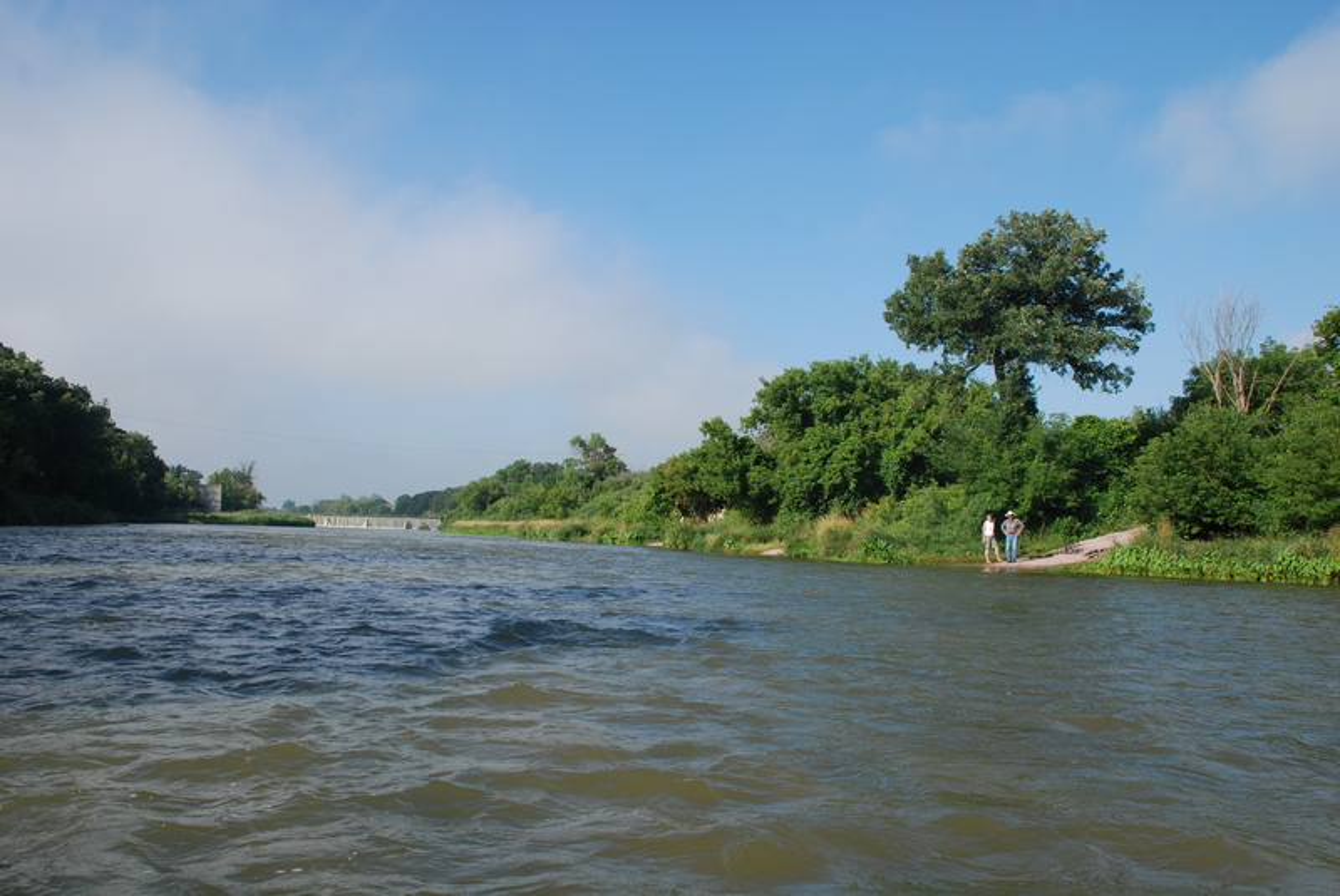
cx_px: 670
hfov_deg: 57.2
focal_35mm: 33
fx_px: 1229
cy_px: 448
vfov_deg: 40.0
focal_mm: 22
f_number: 7.1
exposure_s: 1/160
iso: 100
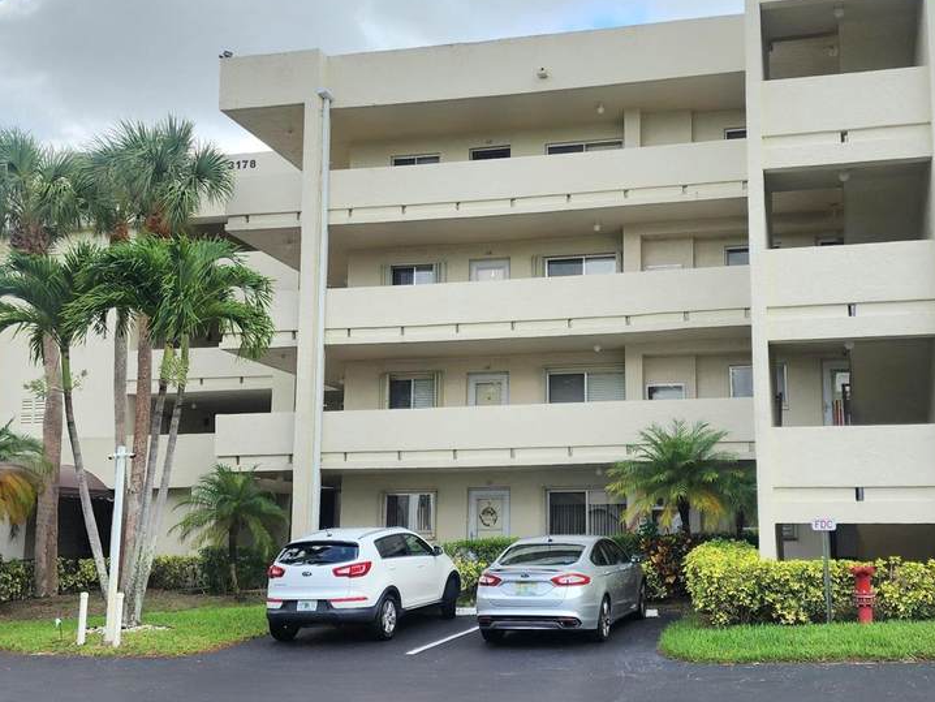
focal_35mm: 41
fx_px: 1108
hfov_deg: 45.3
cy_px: 400
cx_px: 594
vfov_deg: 35.1
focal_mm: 6.4
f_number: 1.8
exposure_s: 1/833
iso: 12
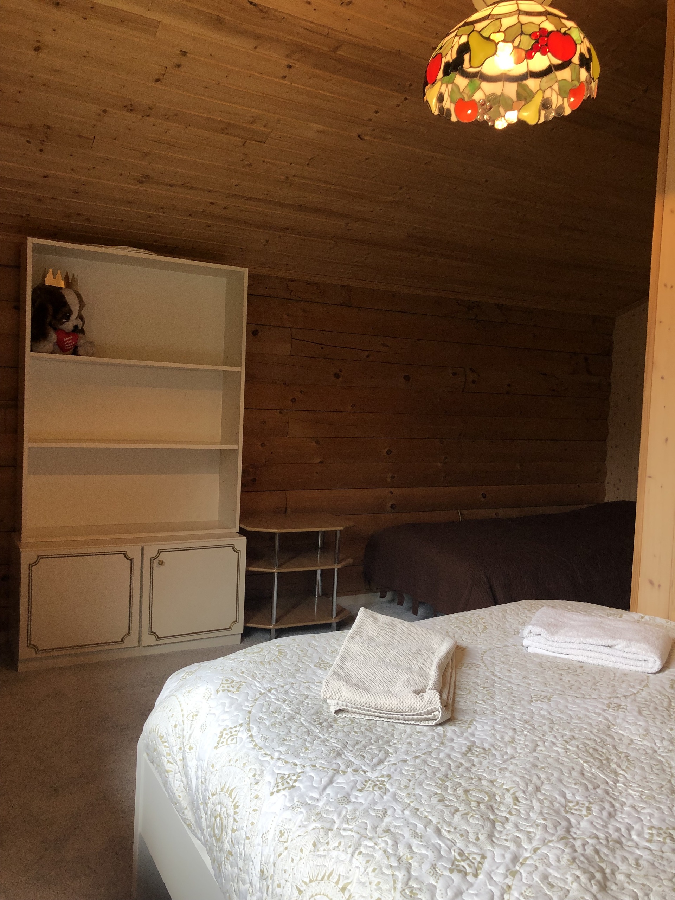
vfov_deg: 63.4
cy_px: 450
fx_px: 728
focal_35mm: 28
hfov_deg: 49.7
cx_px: 338
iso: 25
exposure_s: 1/50
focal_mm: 3.99
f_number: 1.8
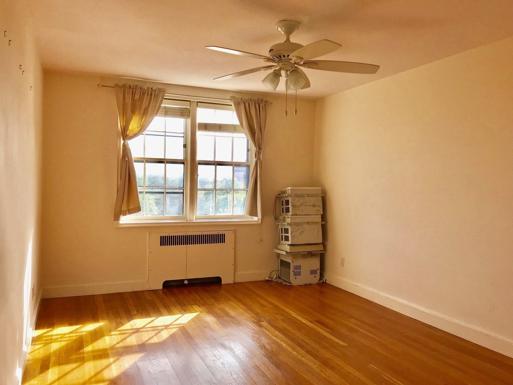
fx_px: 415
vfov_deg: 49.7
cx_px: 256
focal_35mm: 28
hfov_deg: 63.4
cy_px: 192
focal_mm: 3.99
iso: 20
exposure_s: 1/283
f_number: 1.8
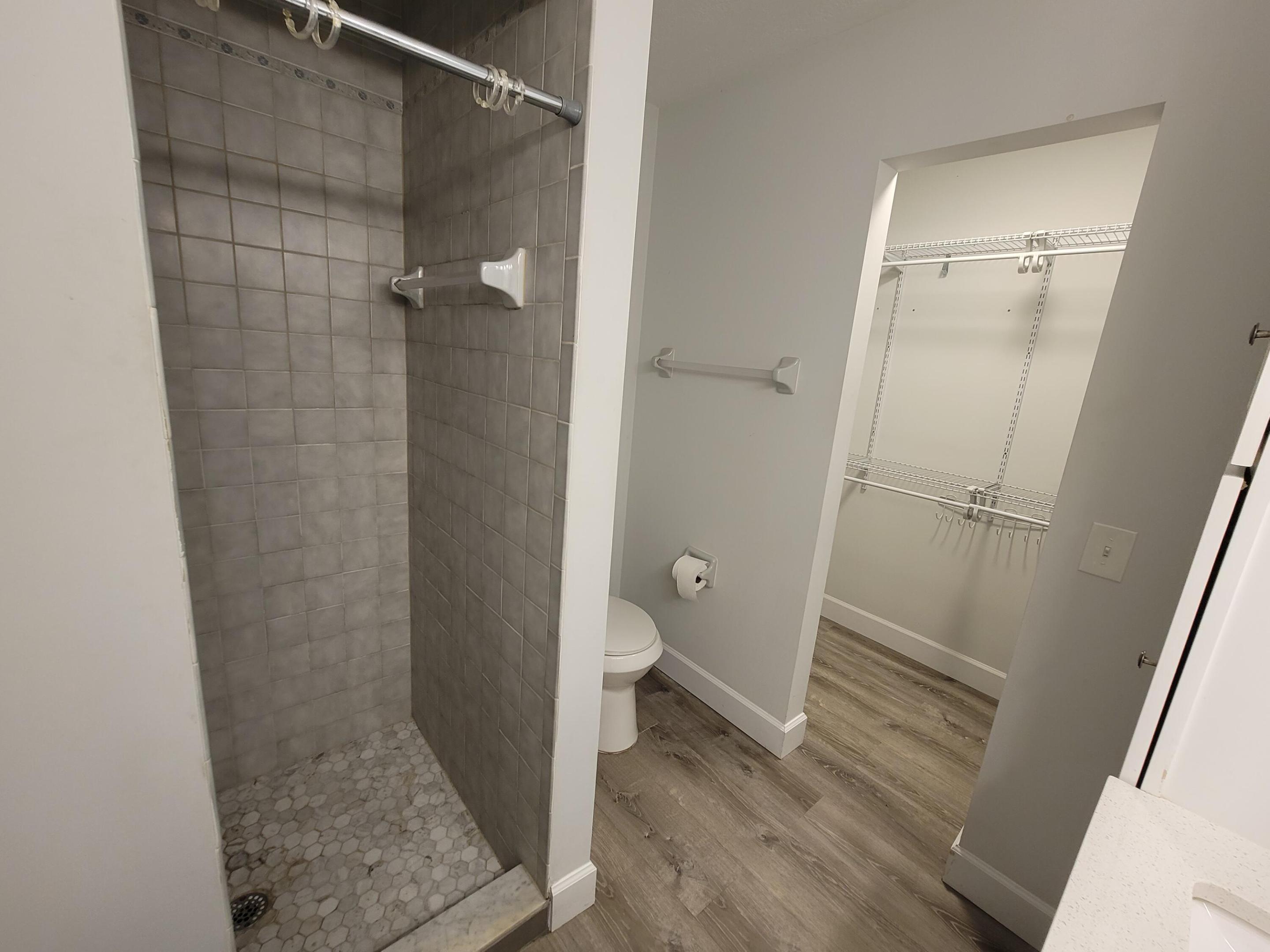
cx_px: 635
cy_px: 476
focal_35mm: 13
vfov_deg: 89.9
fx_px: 477
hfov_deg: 106.2
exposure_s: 1/60
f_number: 2.2
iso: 125
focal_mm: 2.2
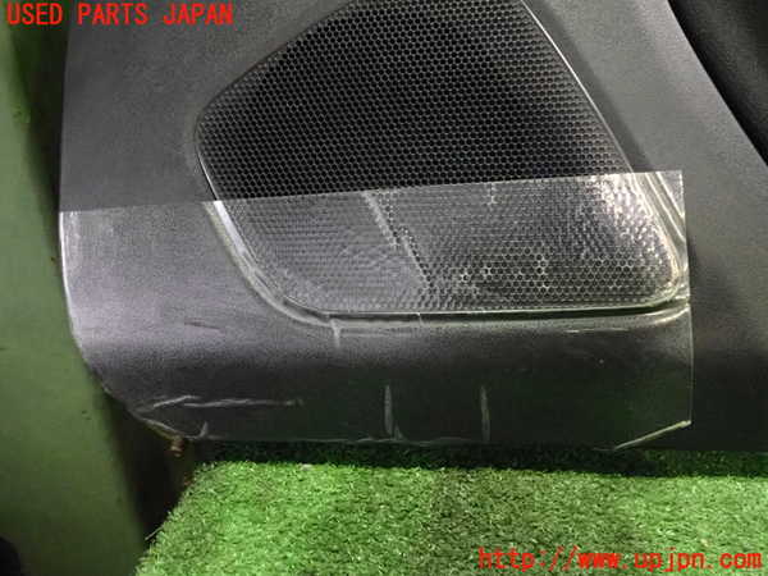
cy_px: 288
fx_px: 666
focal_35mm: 30
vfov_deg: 46.8
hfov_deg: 60.0
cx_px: 384
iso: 2500
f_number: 2.3
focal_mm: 5.4
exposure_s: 1/60
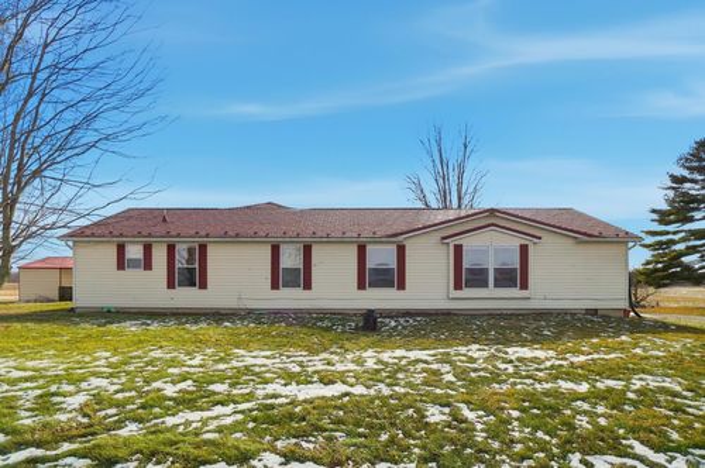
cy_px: 234
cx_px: 352
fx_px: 352
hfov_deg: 90.1
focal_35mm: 18
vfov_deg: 67.2
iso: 125
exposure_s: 1/3200
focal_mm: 12
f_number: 10
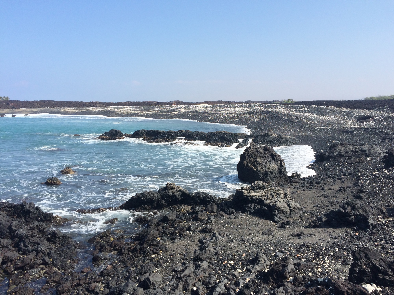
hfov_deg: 61.7
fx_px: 330
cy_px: 148
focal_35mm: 29
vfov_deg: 48.2
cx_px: 197
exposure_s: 1/1642
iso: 32
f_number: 2.2
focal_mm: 4.15
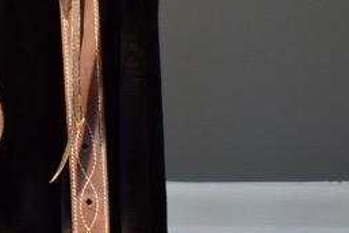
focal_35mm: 131
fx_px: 1267
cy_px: 47
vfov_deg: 10.5
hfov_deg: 15.1
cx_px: -78
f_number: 4
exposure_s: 1/60
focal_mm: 25
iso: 560
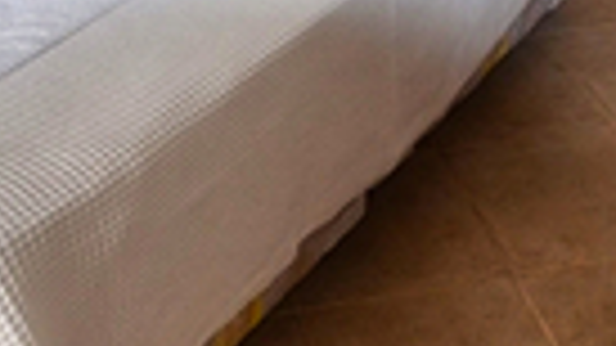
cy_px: -620
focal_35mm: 83
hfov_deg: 25.6
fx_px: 1355
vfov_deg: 10.9
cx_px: 268
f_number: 6.3
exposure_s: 1/60
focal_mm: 10
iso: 320
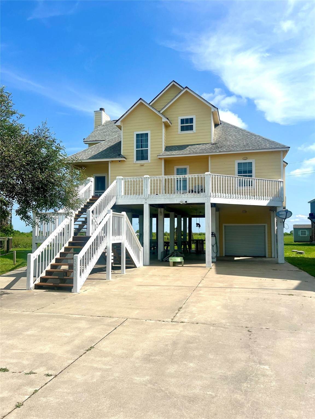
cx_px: 158
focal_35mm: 26
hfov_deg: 53.1
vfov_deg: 67.3
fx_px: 315
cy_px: 210
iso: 50
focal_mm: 5.7
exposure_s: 1/6993
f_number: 1.5
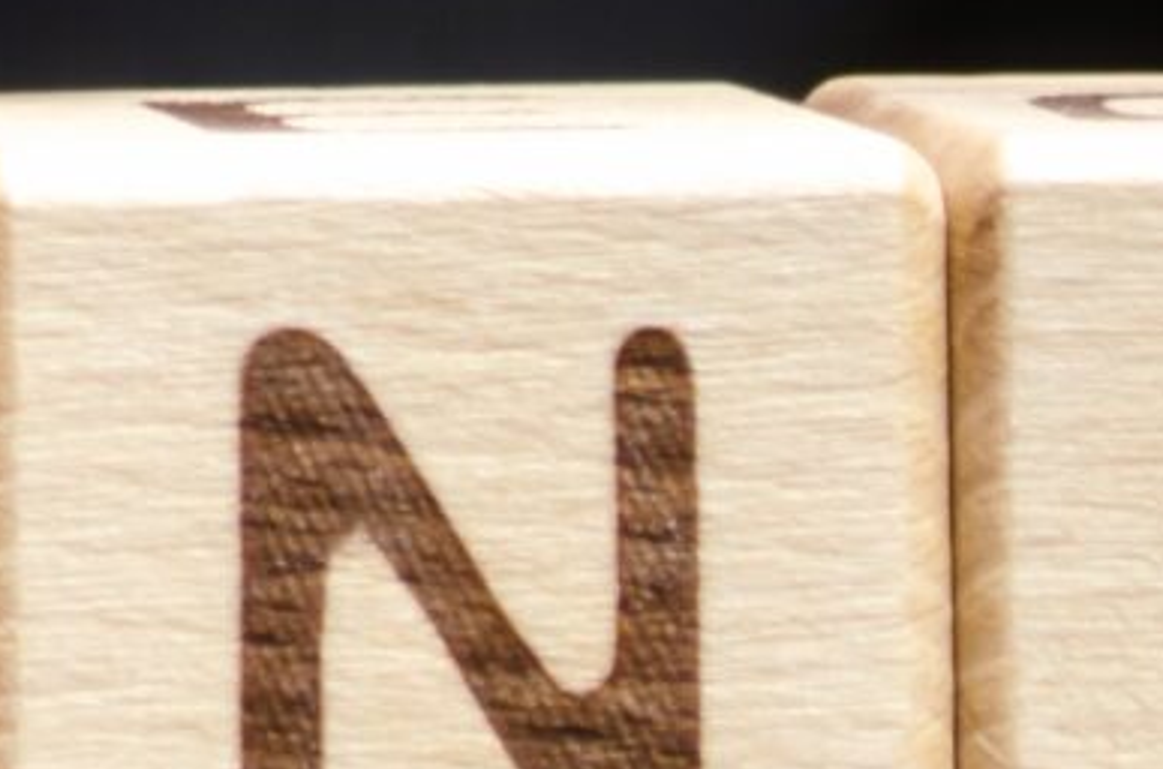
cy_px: -1144
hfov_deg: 4.4
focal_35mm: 457
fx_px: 14727
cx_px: -1319
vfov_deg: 3.0
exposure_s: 1/160
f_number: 5.6
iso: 100
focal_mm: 46
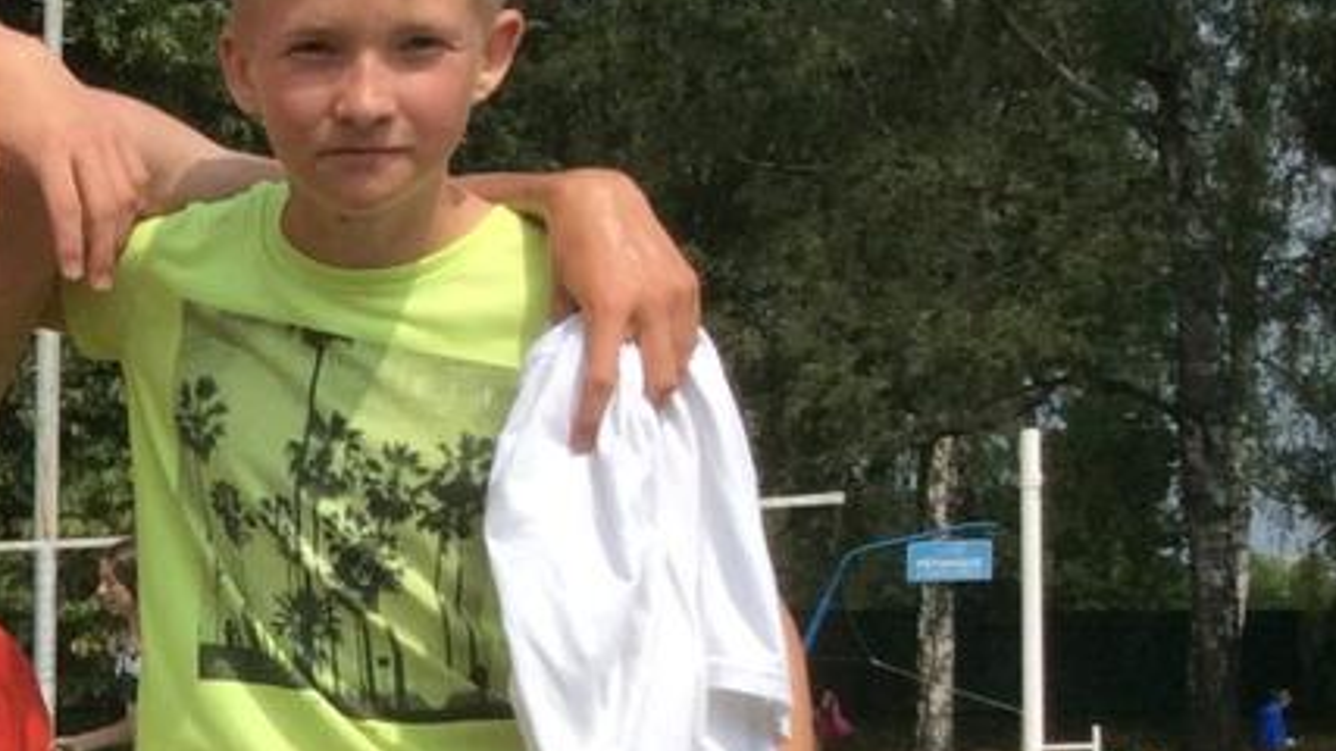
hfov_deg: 17.8
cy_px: 846
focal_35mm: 109
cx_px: -594
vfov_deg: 10.9
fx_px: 3861
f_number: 2.4
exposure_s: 1/2288
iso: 32
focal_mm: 3.3
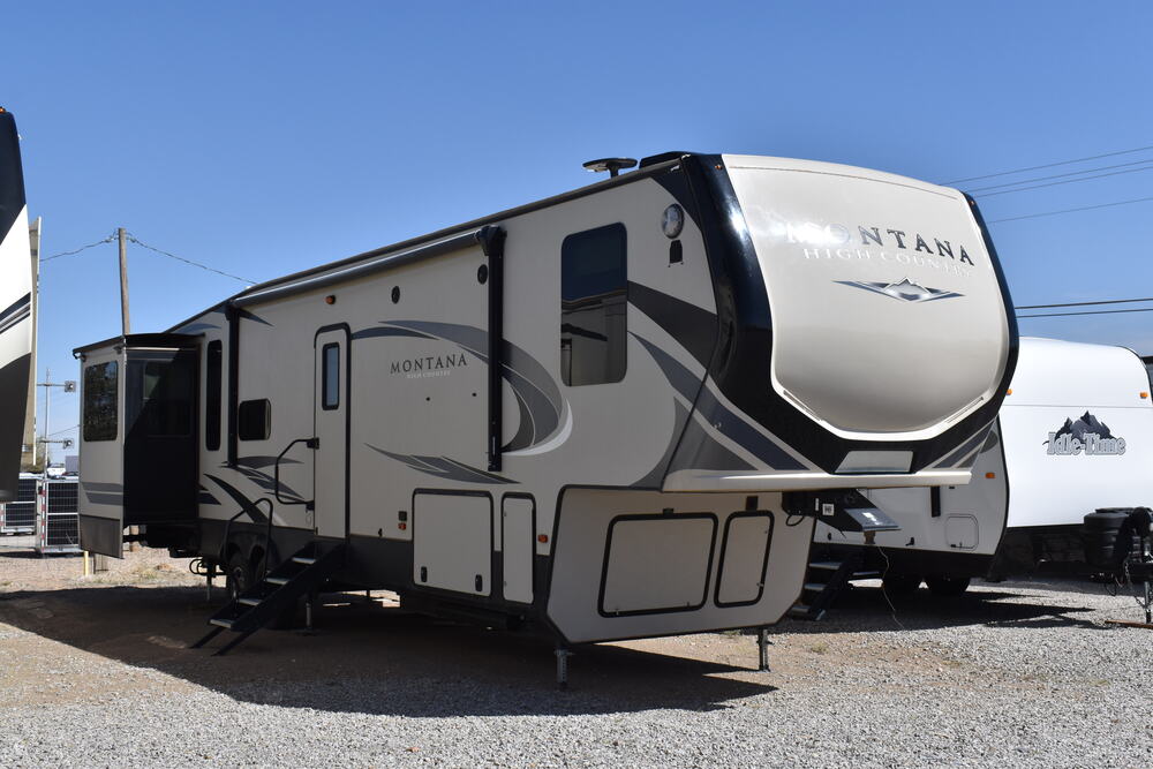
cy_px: 384
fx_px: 1393
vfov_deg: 30.9
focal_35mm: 44
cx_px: 576
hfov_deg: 45.0
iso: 200
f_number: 11
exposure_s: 1/500
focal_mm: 29
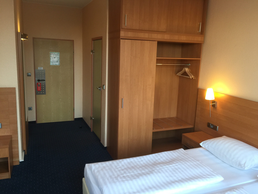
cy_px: 97
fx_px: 216
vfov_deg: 48.2
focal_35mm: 29
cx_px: 129
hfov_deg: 61.7
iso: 40
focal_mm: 4.15
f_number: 2.2
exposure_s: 1/30
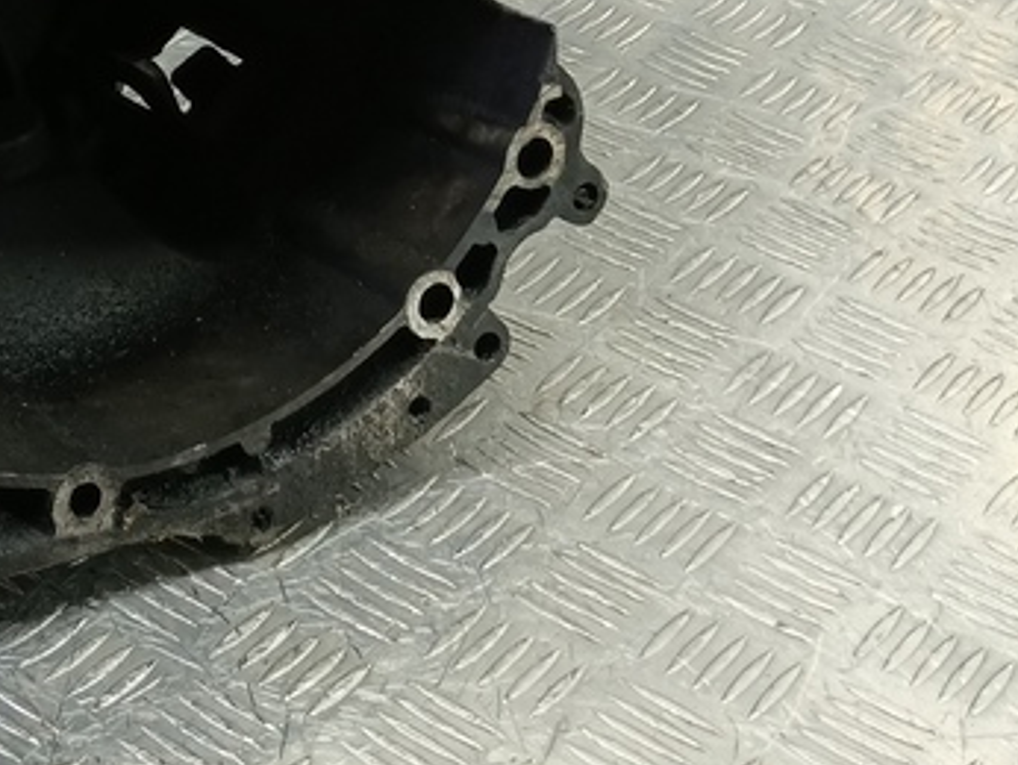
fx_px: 2001
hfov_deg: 25.4
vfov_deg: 20.6
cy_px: -74
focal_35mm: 68
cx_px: -232
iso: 207
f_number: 1.6
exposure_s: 1/50
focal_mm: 4.11
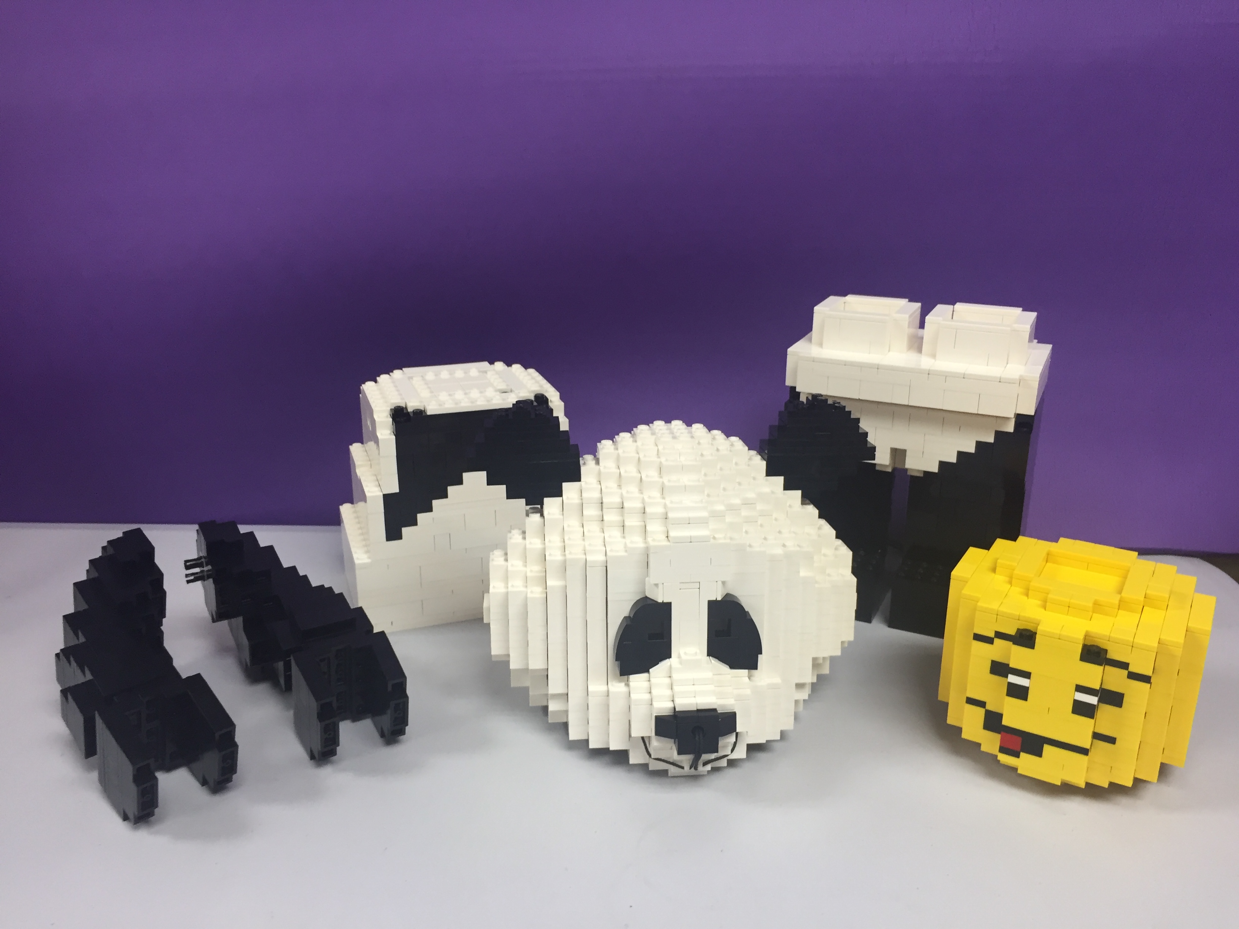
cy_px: 464
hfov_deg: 61.7
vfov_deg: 48.2
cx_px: 620
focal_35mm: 29
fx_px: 1038
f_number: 2.2
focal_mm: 4.15
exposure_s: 1/33
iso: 100
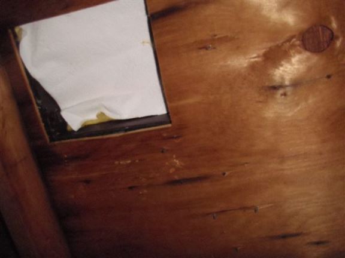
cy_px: 129
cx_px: 172
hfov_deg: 49.0
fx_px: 379
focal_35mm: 38
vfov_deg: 37.7
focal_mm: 6.7
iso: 400
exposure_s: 1/250
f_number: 3.5
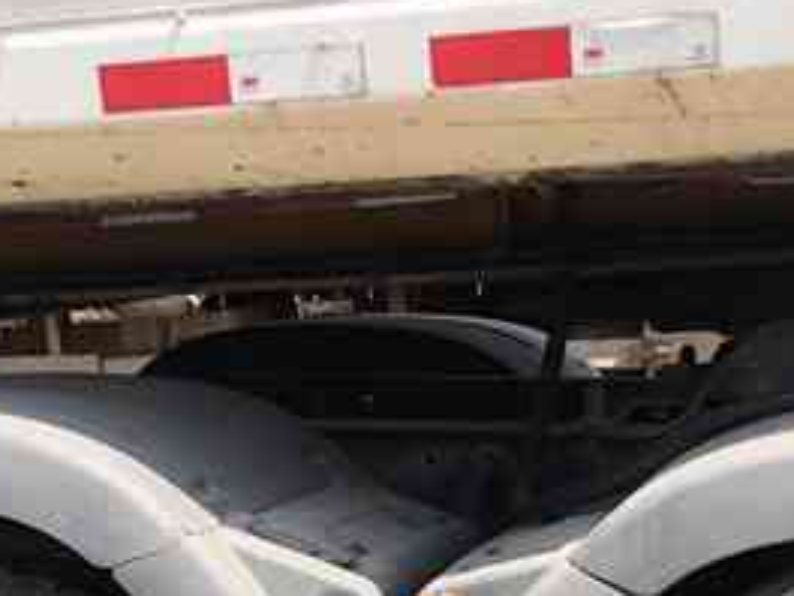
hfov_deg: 23.0
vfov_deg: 16.4
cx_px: 493
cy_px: 789
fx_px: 1950
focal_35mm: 85
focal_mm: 4
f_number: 1.8
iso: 20
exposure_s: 1/695
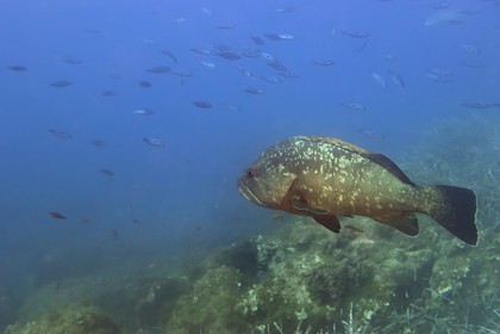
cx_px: 250
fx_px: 694
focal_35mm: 50
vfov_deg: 27.0
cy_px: 167
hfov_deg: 39.6
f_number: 8
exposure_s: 1/160
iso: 1600
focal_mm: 50
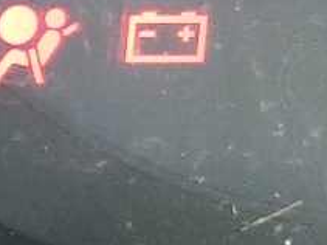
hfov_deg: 7.8
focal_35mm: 197
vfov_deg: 7.5
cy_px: 87
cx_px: -848
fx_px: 1860
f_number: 1.5
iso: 265
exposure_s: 1/60.2
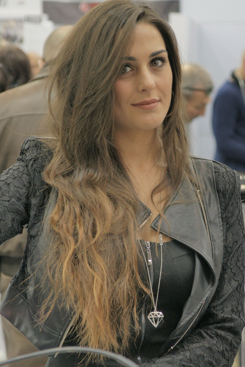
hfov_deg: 13.0
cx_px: 122
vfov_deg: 19.5
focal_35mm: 105
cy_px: 184
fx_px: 1072
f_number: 4.5
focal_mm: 70
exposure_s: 1/40
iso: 400
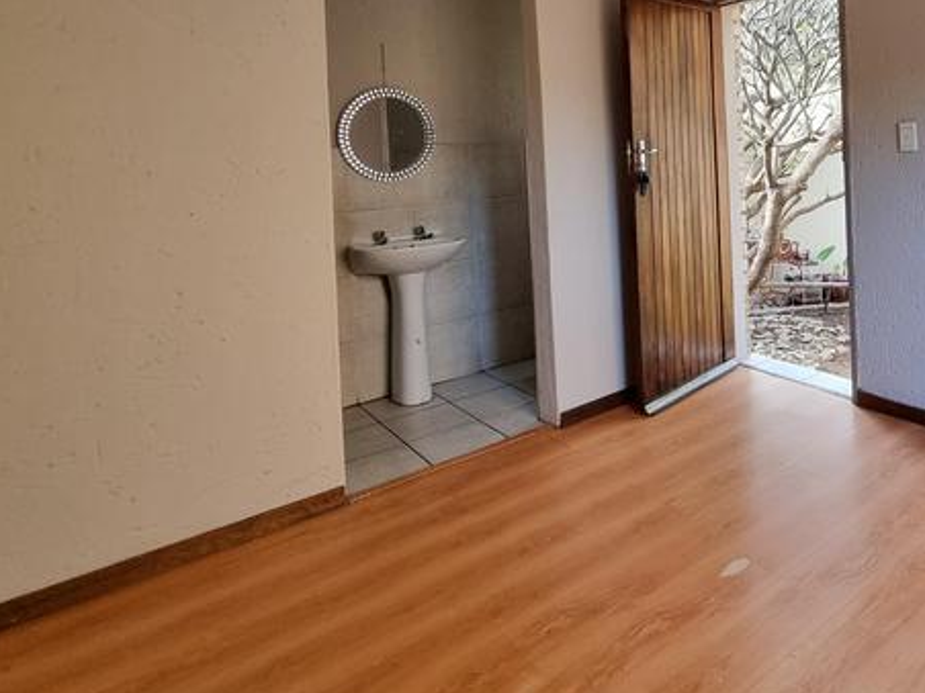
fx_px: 615
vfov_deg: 55.3
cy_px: 153
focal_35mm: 23
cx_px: 665
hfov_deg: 70.2
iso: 400
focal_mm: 2.2
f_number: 2.2
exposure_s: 1/33
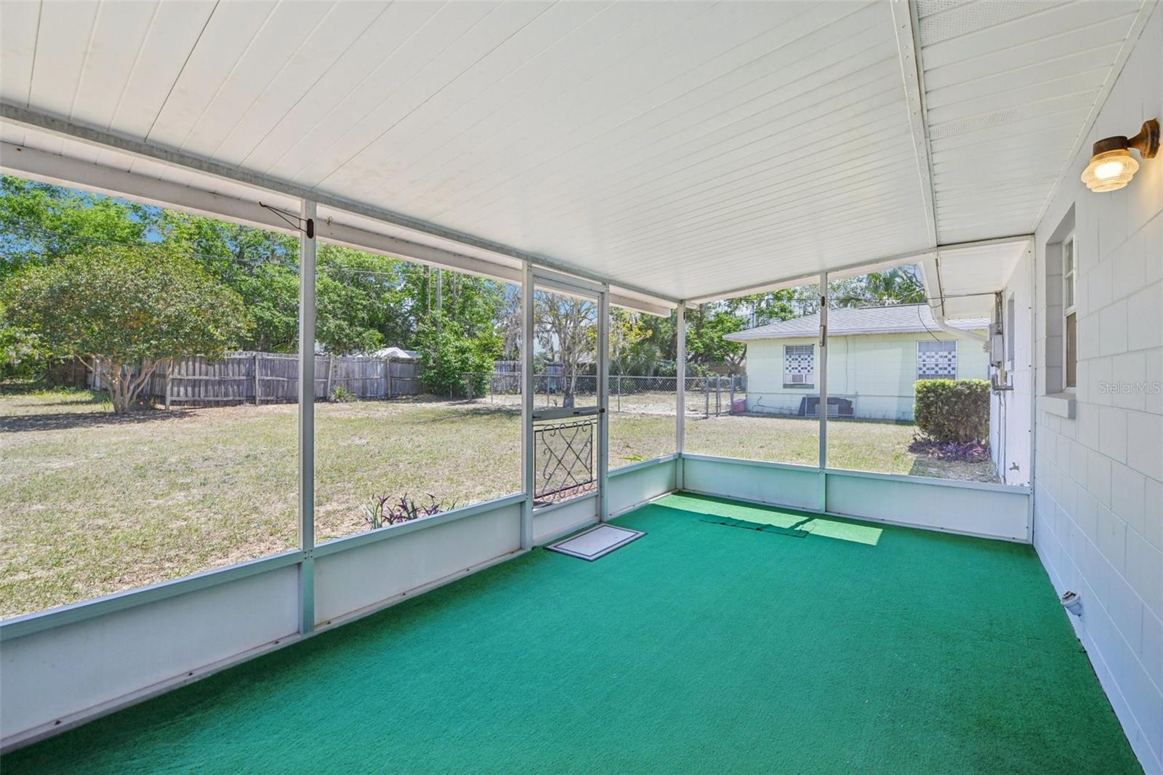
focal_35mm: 14
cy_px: 388
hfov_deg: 104.3
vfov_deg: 81.2
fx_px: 452
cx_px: 582
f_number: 8
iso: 400
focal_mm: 14
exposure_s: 1/200
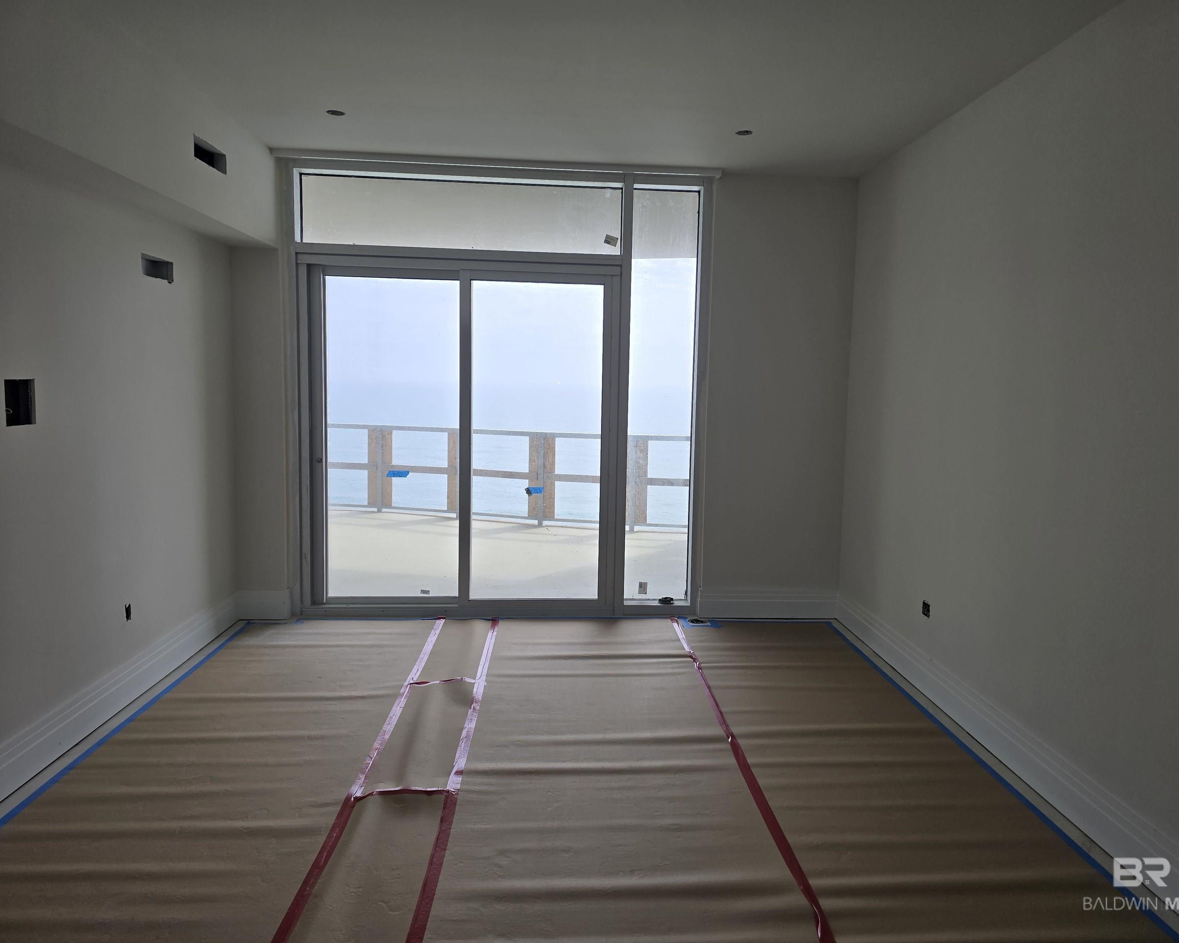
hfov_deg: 70.3
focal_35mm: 24
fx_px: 837
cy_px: 472
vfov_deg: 58.8
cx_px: 615
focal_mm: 6.3
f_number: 1.7
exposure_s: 1/230
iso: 12
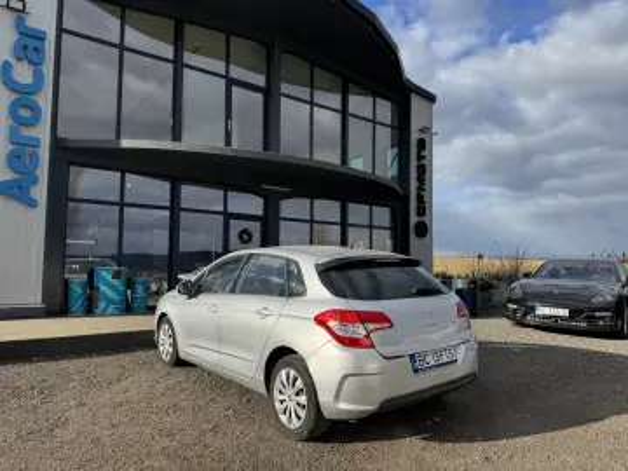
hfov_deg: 71.6
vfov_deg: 56.8
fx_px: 435
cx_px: 314
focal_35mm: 24
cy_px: 236
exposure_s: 1/4310
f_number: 1.78
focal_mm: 6.76
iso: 80
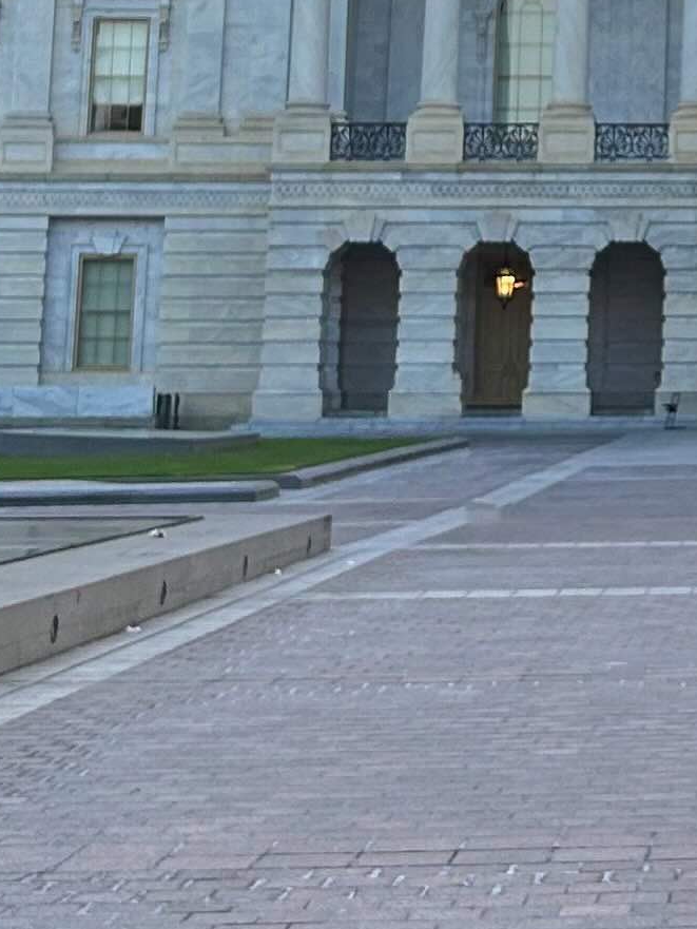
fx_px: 3194
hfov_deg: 11.9
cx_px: 1058
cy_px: -160
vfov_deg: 16.0
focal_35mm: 119
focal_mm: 5.7
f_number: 1.5
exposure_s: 1/827
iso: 50
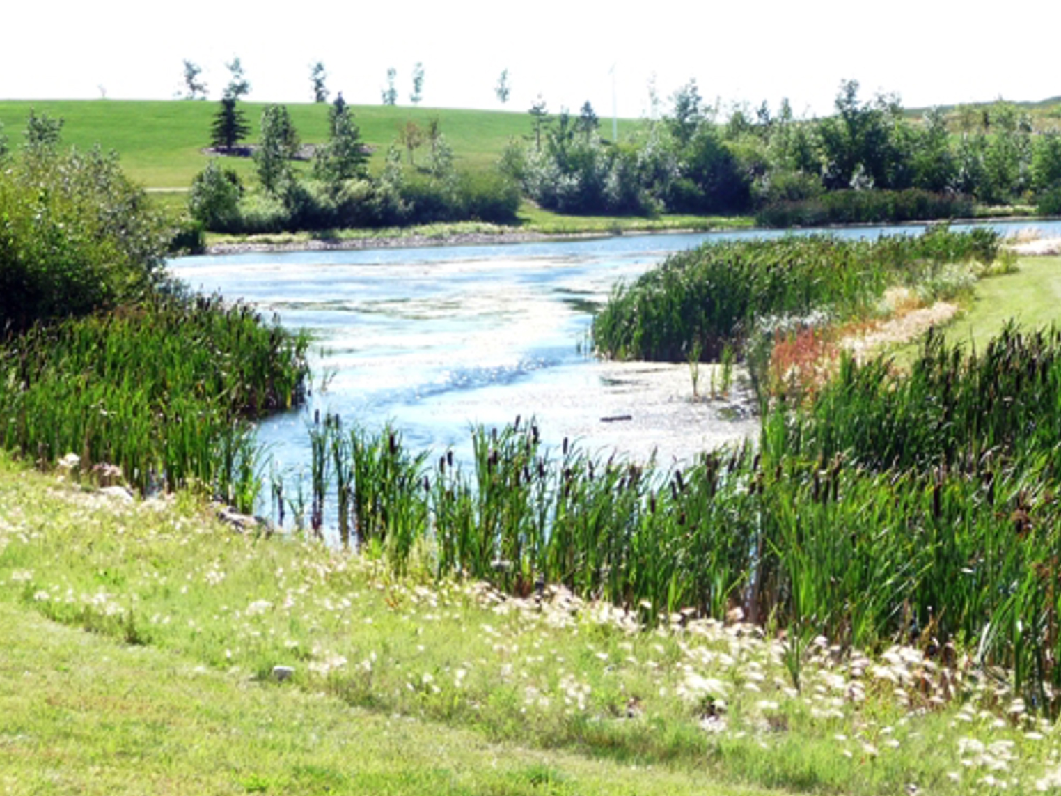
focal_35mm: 127
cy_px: 390
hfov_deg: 15.5
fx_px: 3893
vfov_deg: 11.7
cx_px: 514
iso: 100
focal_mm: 15.2
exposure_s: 1/200
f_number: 4.7
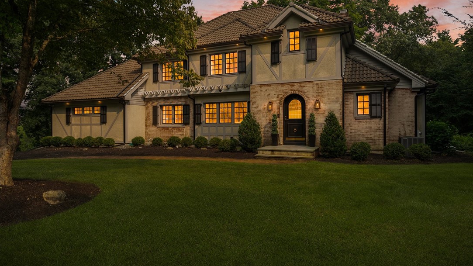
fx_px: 263
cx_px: 237
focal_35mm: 21
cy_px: 132
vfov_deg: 53.6
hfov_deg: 83.8
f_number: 7.1
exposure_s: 1/640
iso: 640
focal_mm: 20
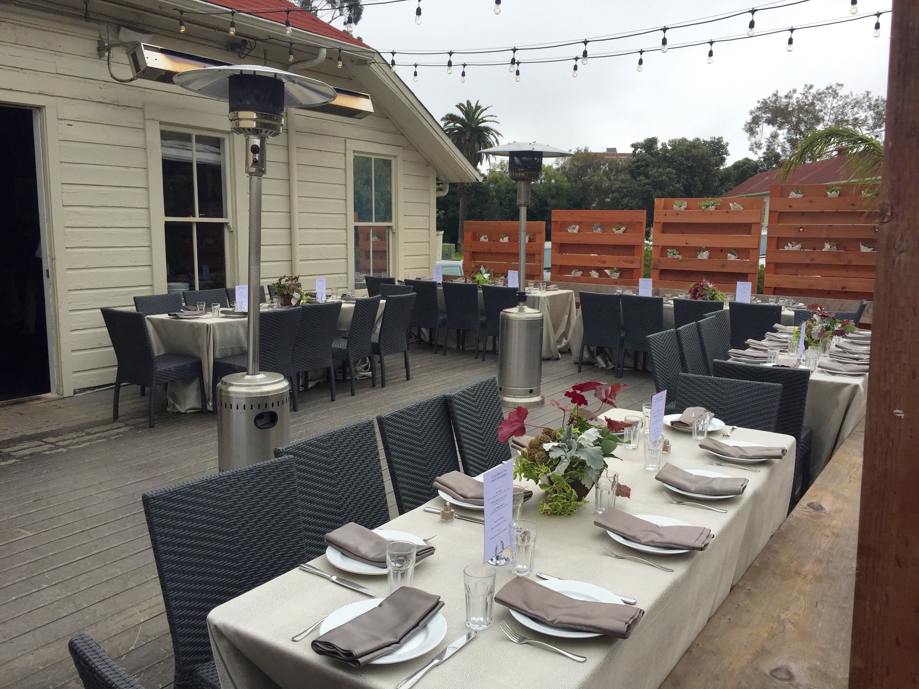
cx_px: 460
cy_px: 344
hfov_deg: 61.7
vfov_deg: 48.2
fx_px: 770
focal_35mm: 29
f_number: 2.2
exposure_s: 1/1980
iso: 32
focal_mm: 4.15
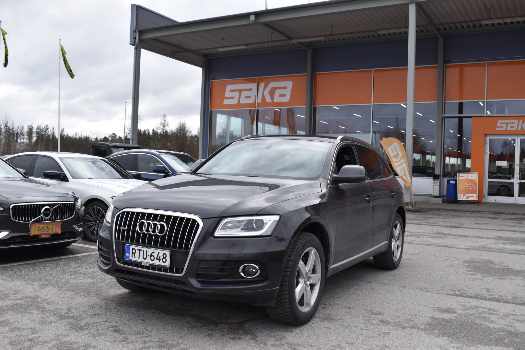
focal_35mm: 34
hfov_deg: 55.1
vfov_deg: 38.4
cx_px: 262
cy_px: 175
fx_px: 503
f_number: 8
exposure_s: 1/500
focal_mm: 23
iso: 200
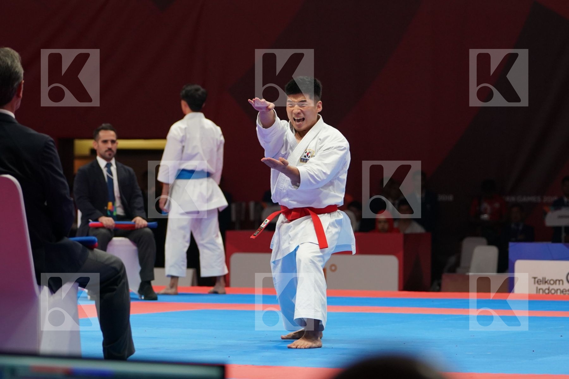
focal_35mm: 178
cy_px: 190
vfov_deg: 7.7
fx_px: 2813
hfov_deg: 11.5
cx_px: 284
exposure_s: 1/500
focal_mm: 119
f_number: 4
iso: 1600
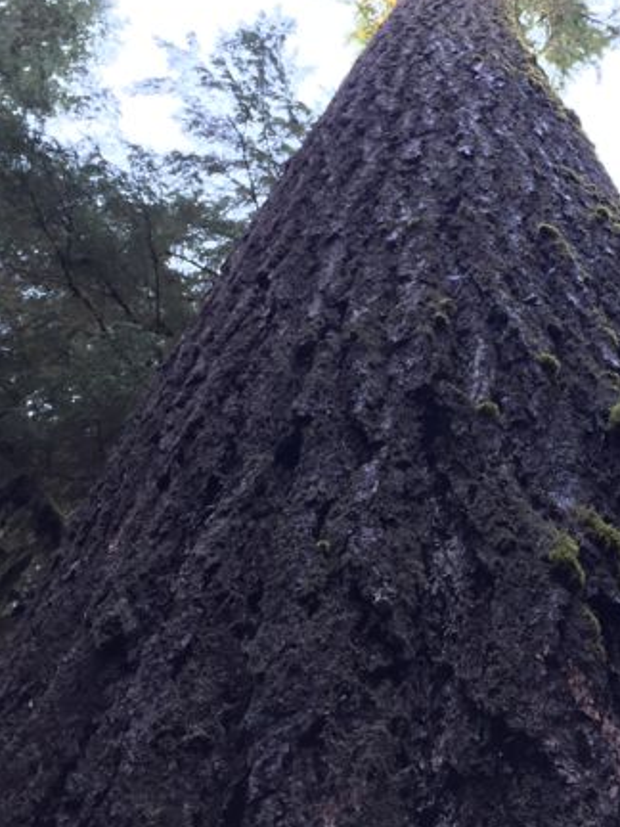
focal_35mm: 43
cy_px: 314
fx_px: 1027
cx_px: 427
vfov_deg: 43.5
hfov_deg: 33.2
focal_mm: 4.15
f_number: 2.2
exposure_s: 1/30
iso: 100
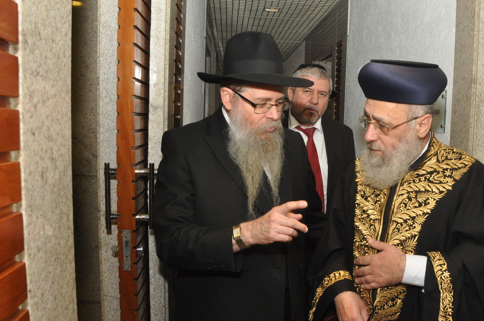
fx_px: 483
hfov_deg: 52.5
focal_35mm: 36
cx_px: 311
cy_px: 176
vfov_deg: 36.7
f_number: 11
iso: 1250
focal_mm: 18
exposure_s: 1/60
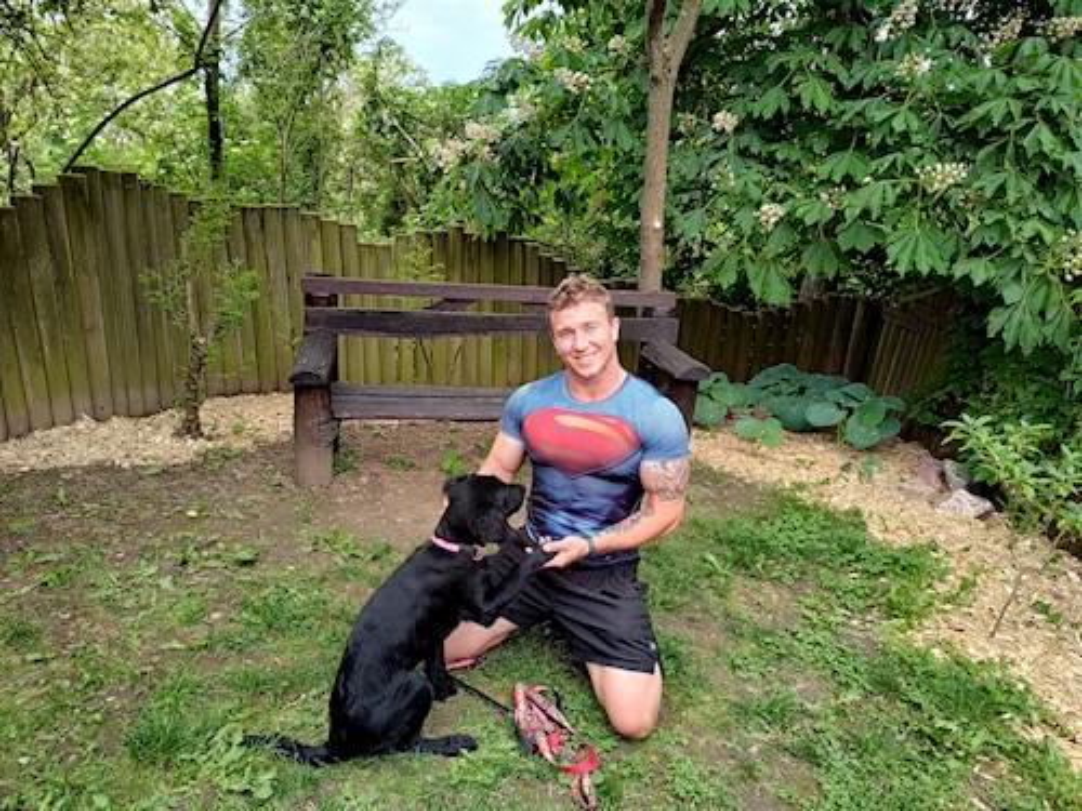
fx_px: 719
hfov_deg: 73.9
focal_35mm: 23
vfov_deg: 58.9
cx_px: 541
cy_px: 406
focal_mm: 5.56
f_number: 1.8
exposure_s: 1/200
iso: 163
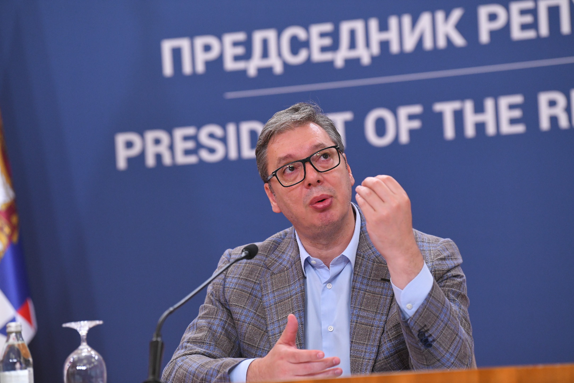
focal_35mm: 180
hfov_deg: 11.4
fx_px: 2870
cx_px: 287
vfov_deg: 7.6
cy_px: 192
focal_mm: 180
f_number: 4
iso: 3200
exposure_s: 1/400
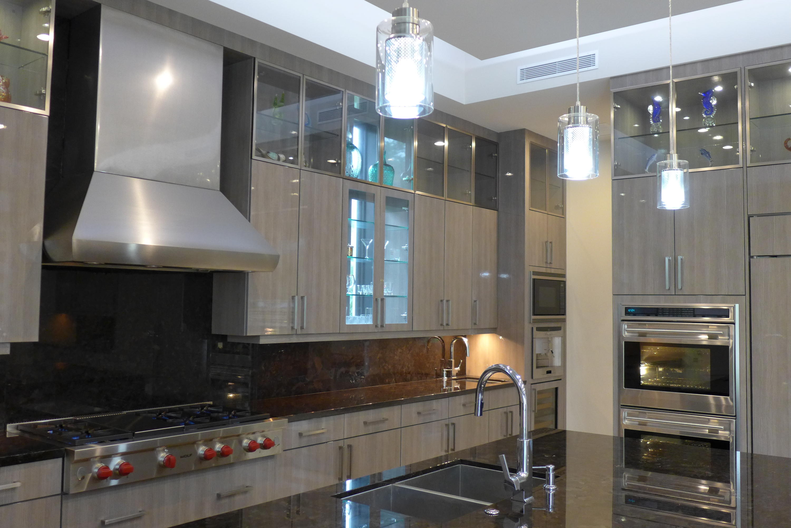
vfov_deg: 41.1
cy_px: 264
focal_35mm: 32
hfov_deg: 58.7
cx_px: 396
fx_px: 703
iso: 320
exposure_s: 1/60
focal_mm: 6.3
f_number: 1.6
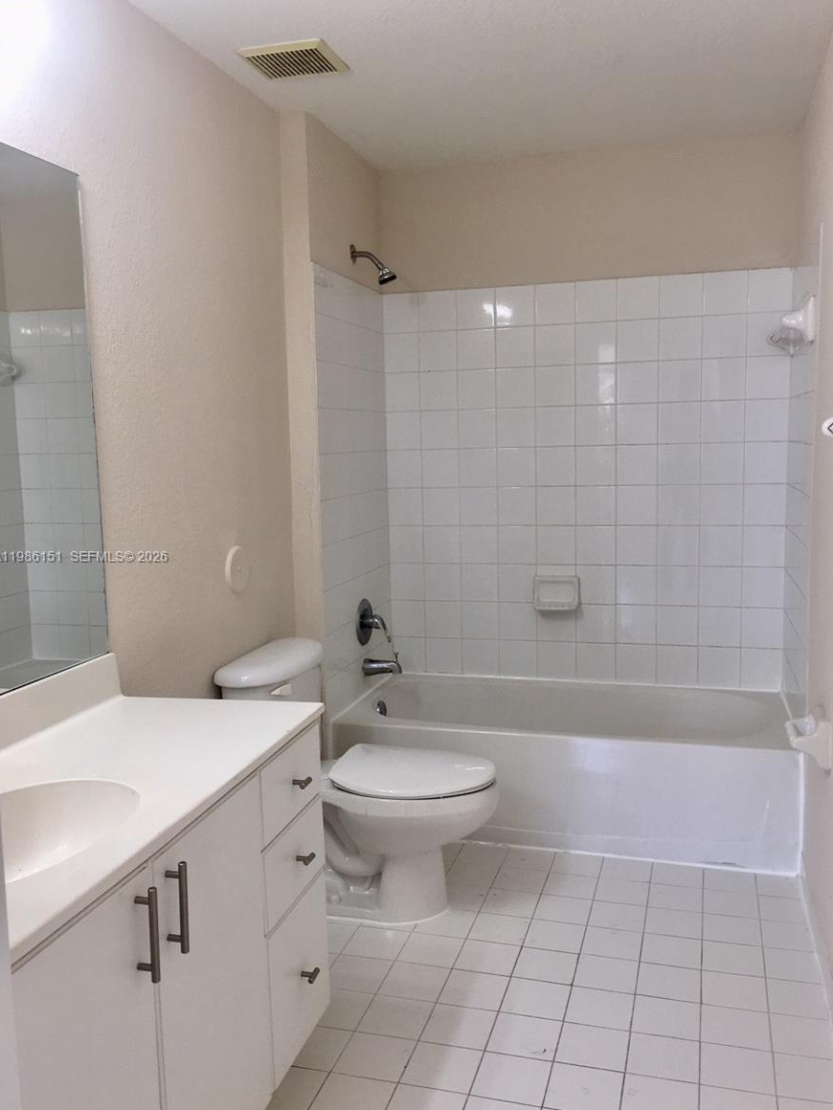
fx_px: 963
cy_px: 558
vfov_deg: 60.0
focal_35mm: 30
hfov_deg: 46.8
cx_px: 421
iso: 32
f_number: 2.2
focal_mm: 4.15
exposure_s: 1/60
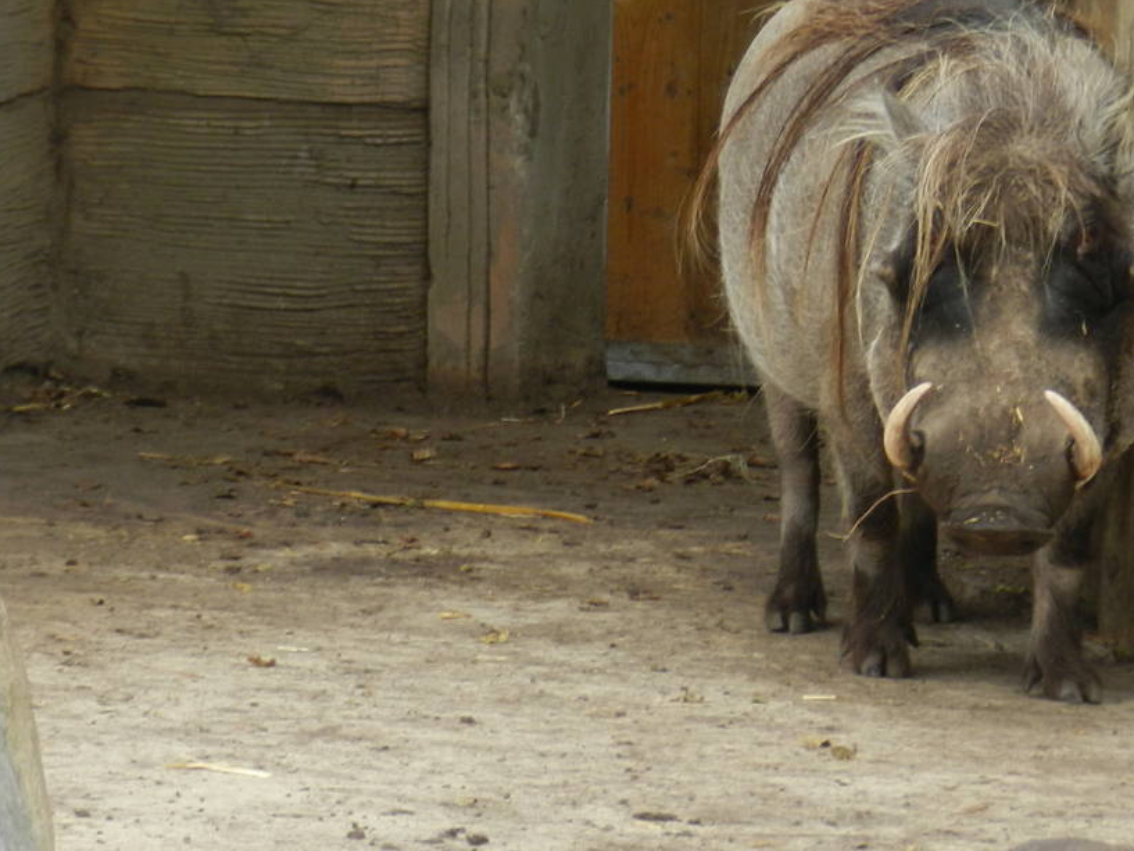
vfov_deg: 2.9
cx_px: 1008
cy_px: 362
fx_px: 16874
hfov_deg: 3.8
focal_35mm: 515
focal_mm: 46.7
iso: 160
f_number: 5.2
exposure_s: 1/250
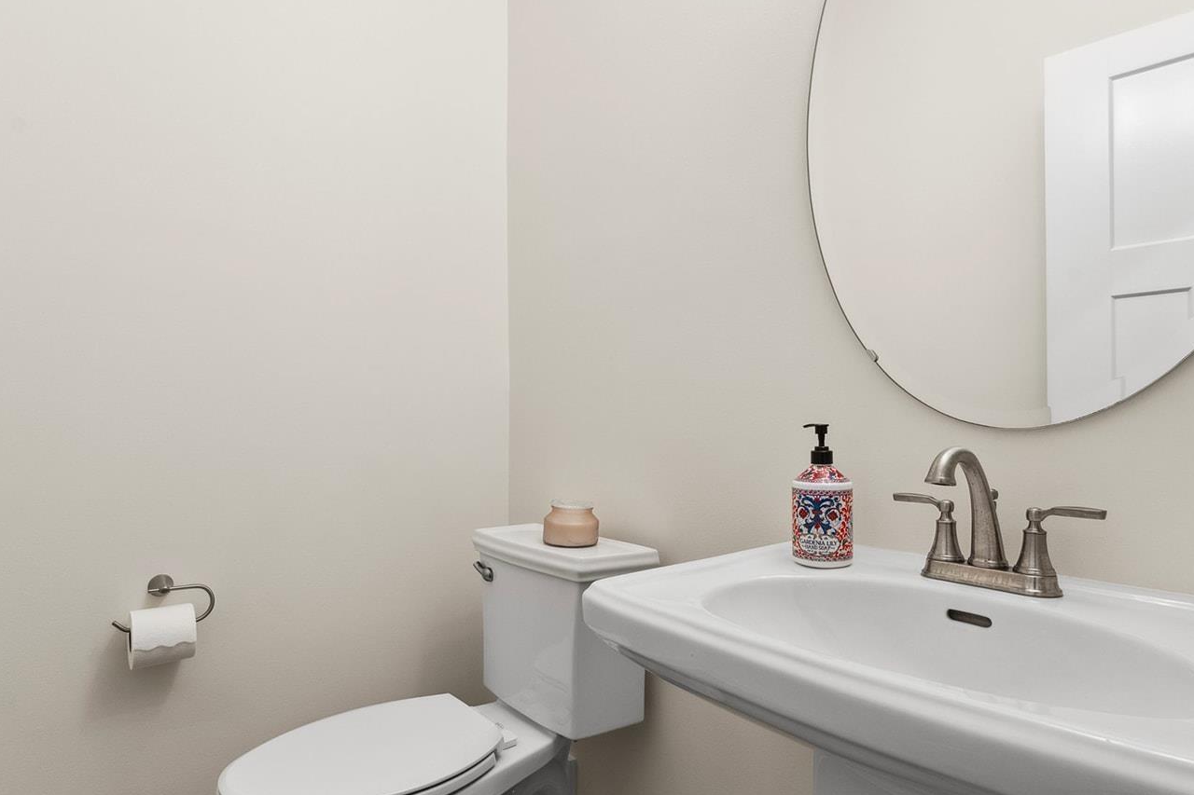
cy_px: 429
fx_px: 663
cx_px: 600
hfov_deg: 84.0
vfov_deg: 61.8
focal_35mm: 20
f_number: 8
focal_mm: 16
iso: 1250
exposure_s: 1/20
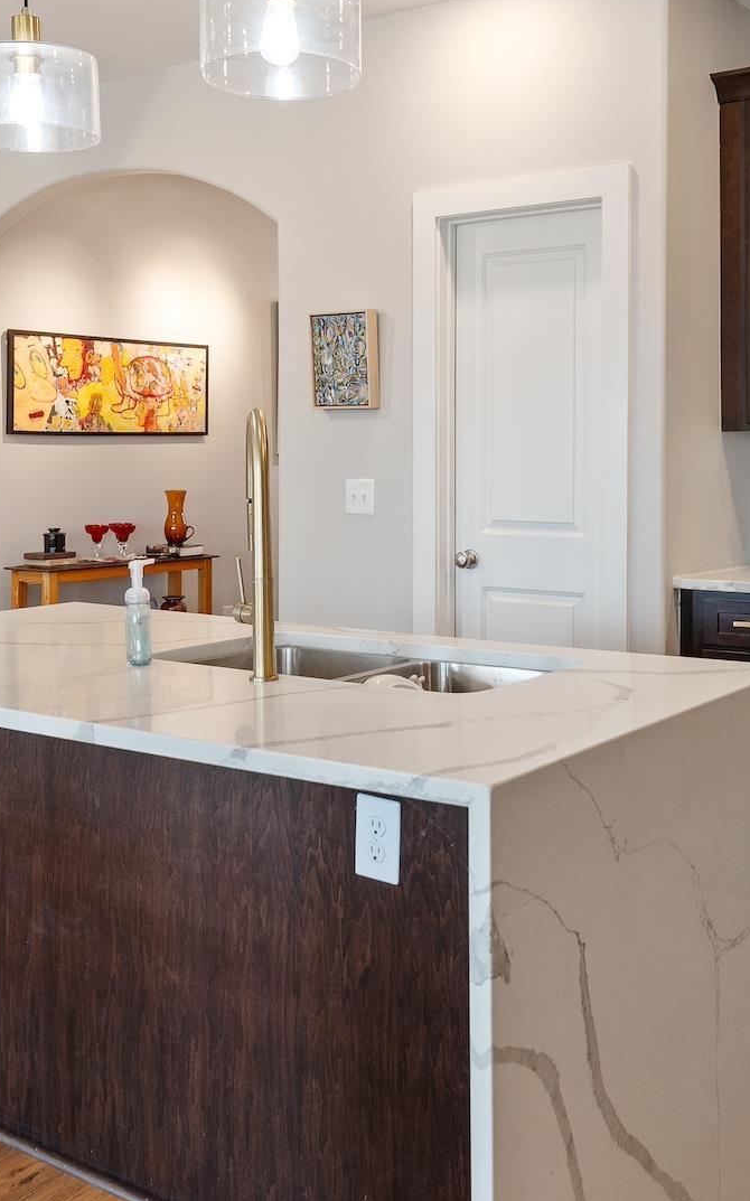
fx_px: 1300
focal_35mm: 40
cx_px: 476
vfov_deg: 49.2
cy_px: 464
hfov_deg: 32.0
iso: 400
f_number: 6.3
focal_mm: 20.9
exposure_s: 1/5
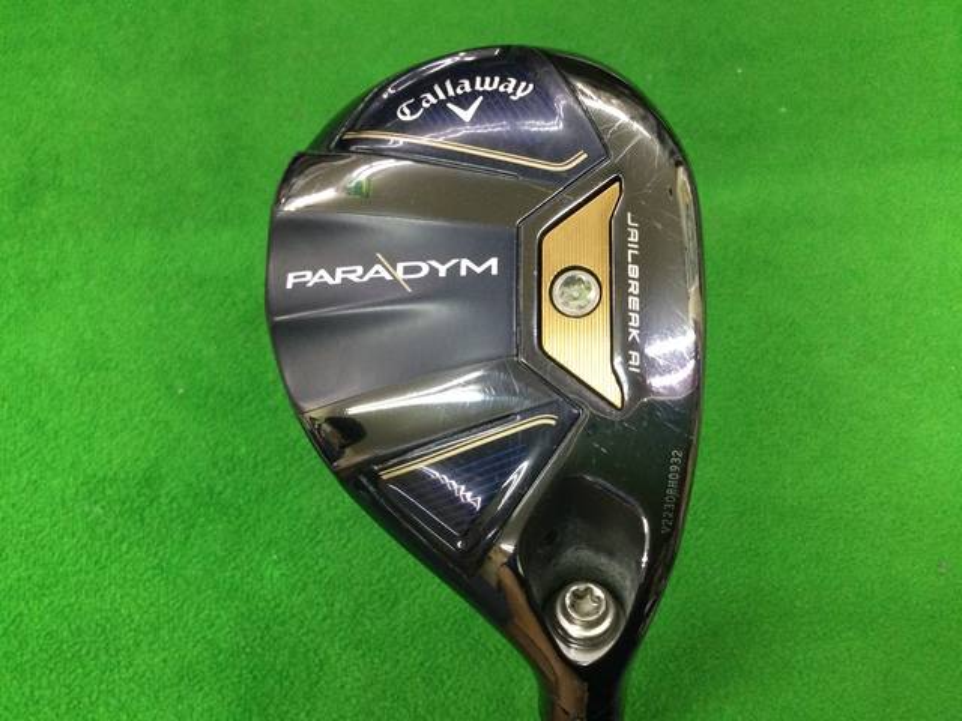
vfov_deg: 45.4
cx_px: 481
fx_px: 862
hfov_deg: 58.4
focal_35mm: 31
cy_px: 360
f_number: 2.4
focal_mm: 3.3
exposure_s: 1/30
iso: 125
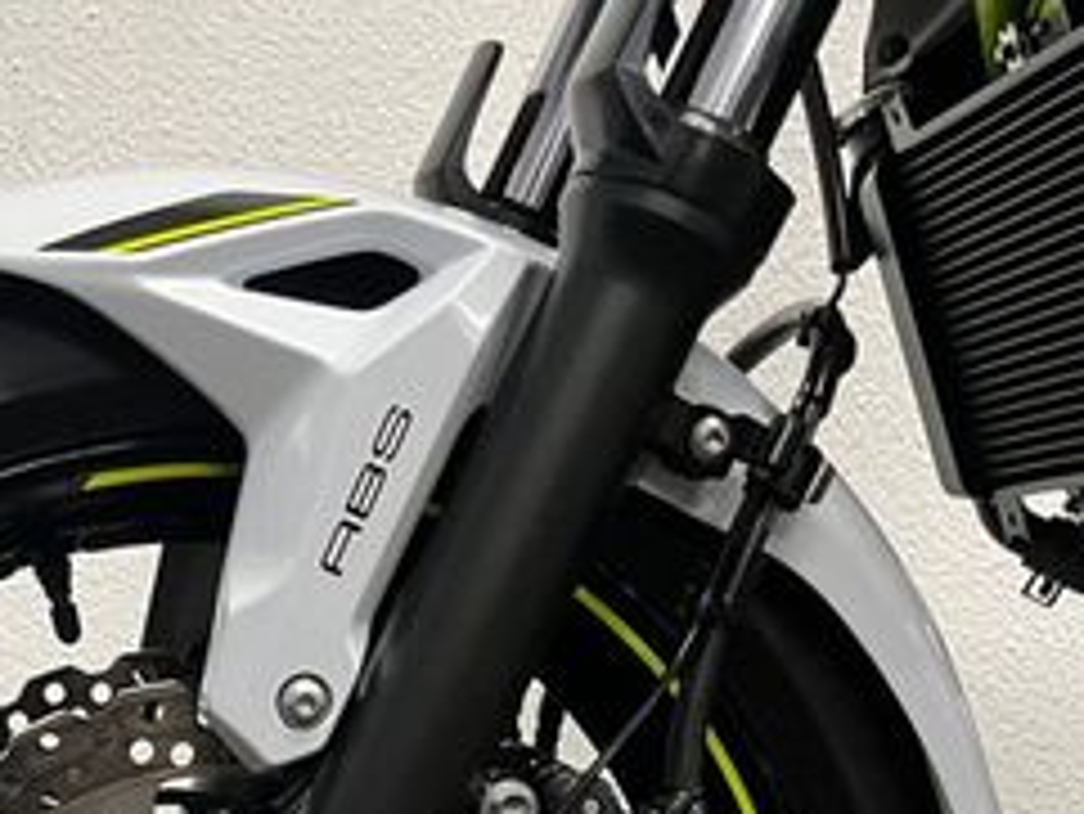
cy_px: 953
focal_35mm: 69
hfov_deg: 27.3
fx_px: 2162
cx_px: 135
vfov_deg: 20.1
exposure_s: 1/50
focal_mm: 5.1
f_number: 1.6
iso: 160
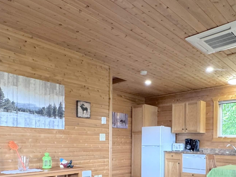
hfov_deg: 55.3
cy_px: 146
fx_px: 225
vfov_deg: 40.8
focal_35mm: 33
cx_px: 123
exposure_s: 1/60
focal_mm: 2.22
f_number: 2.2
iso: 200
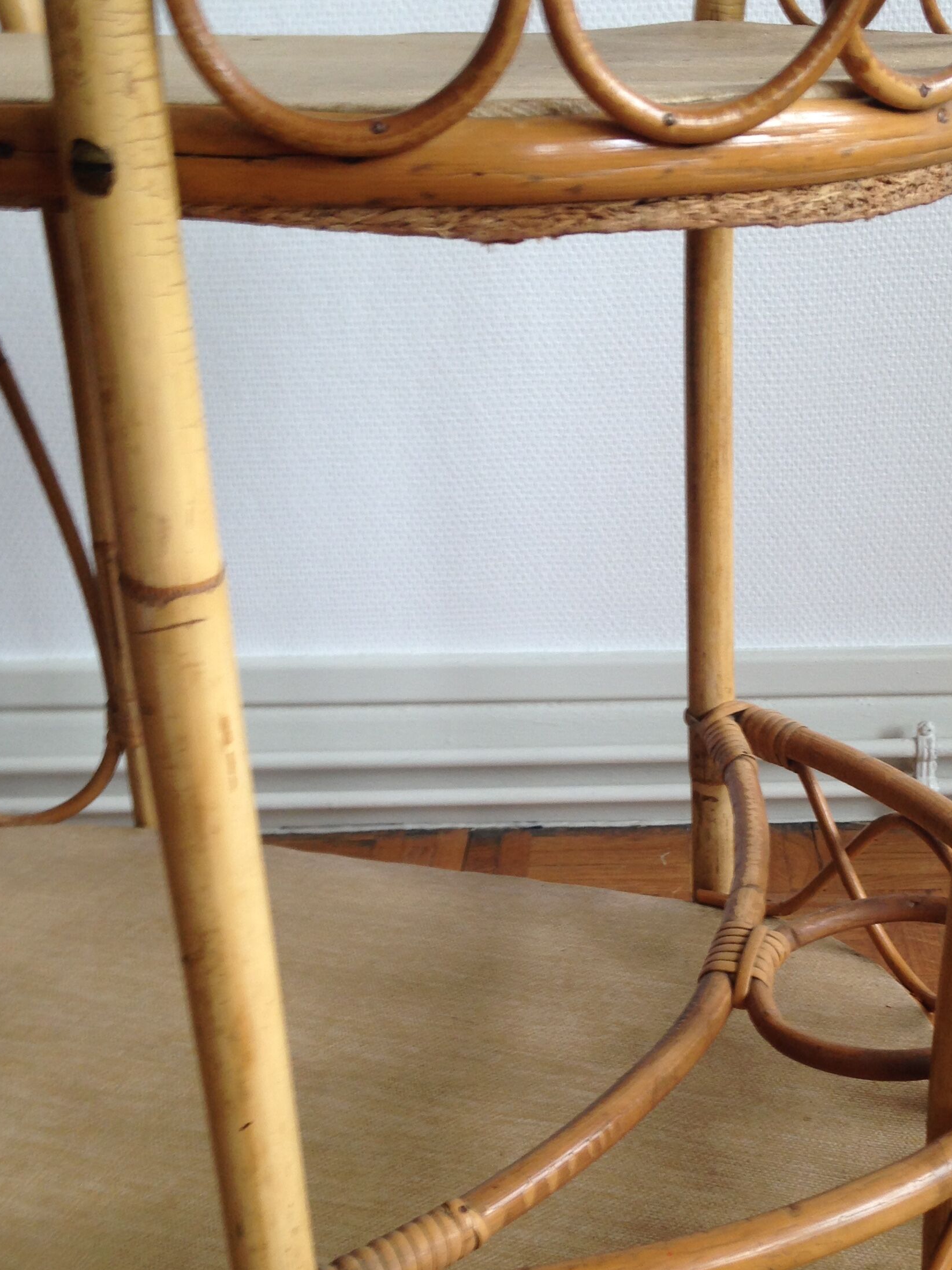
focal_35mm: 49
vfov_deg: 38.8
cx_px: 675
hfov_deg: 29.4
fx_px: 1796
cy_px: 757
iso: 50
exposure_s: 1/20
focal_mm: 4.12
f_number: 2.4
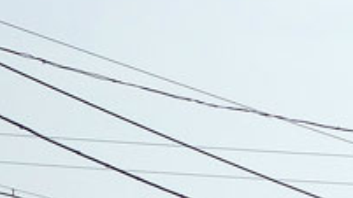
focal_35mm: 556
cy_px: 394
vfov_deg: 2.2
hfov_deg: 3.8
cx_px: 1022
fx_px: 5204
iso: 250
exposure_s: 1/500
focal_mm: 33.2
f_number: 4.5
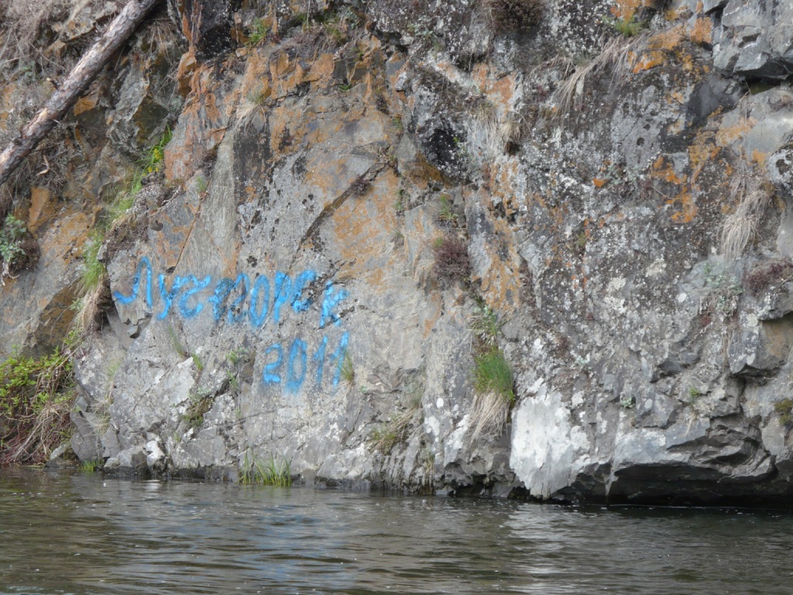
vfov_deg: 9.4
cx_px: 396
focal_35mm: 158
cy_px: 298
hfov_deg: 12.5
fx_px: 3620
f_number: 4
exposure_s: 1/160
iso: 100
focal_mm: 26
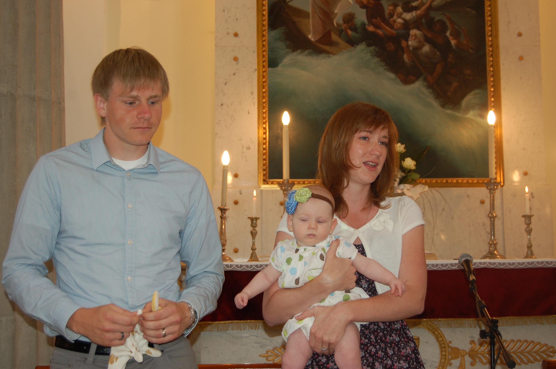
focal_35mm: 57
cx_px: 278
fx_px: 880
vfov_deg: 23.7
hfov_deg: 35.1
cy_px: 184
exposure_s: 1/60
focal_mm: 38
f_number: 5
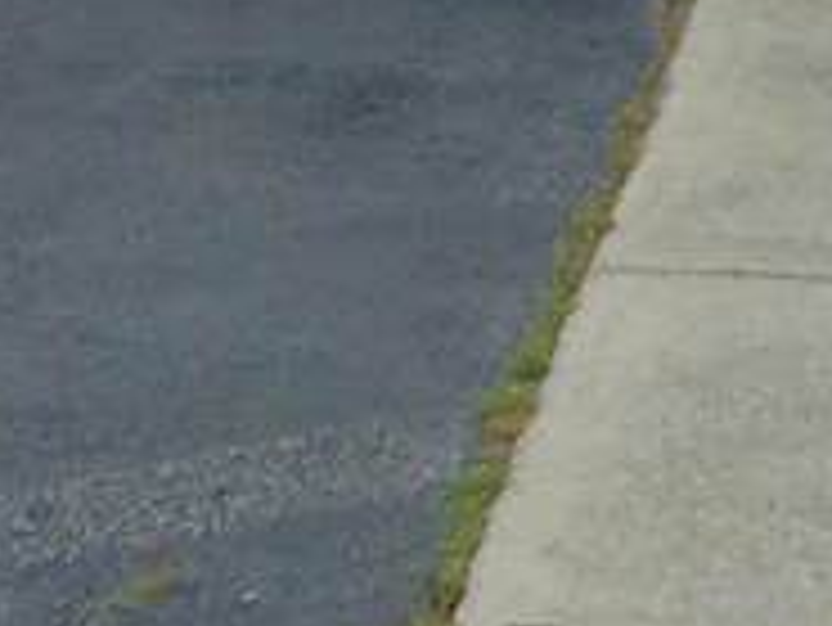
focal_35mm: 173
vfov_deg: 8.5
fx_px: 4161
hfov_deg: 11.0
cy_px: -45
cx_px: 1201
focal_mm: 4.5
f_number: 3
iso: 80
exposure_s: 1/640
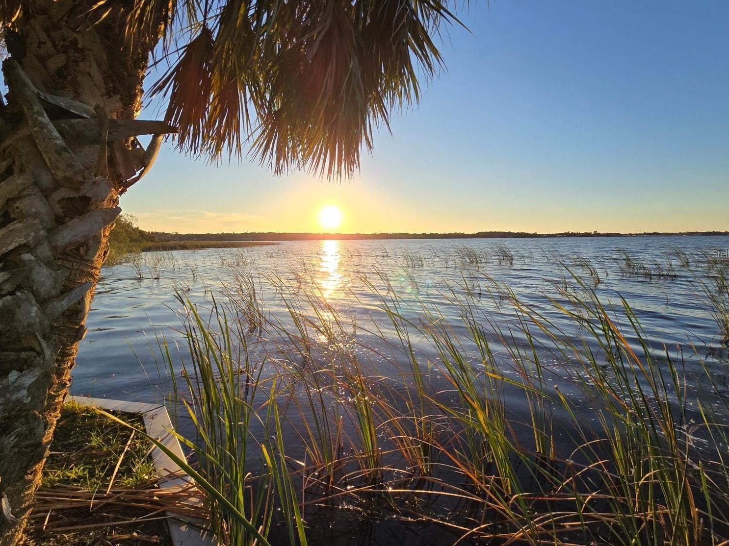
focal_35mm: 14
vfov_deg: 85.5
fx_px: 295
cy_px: 253
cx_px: 366
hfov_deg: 102.1
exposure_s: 1/1632
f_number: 2.2
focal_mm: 2.2
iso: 50
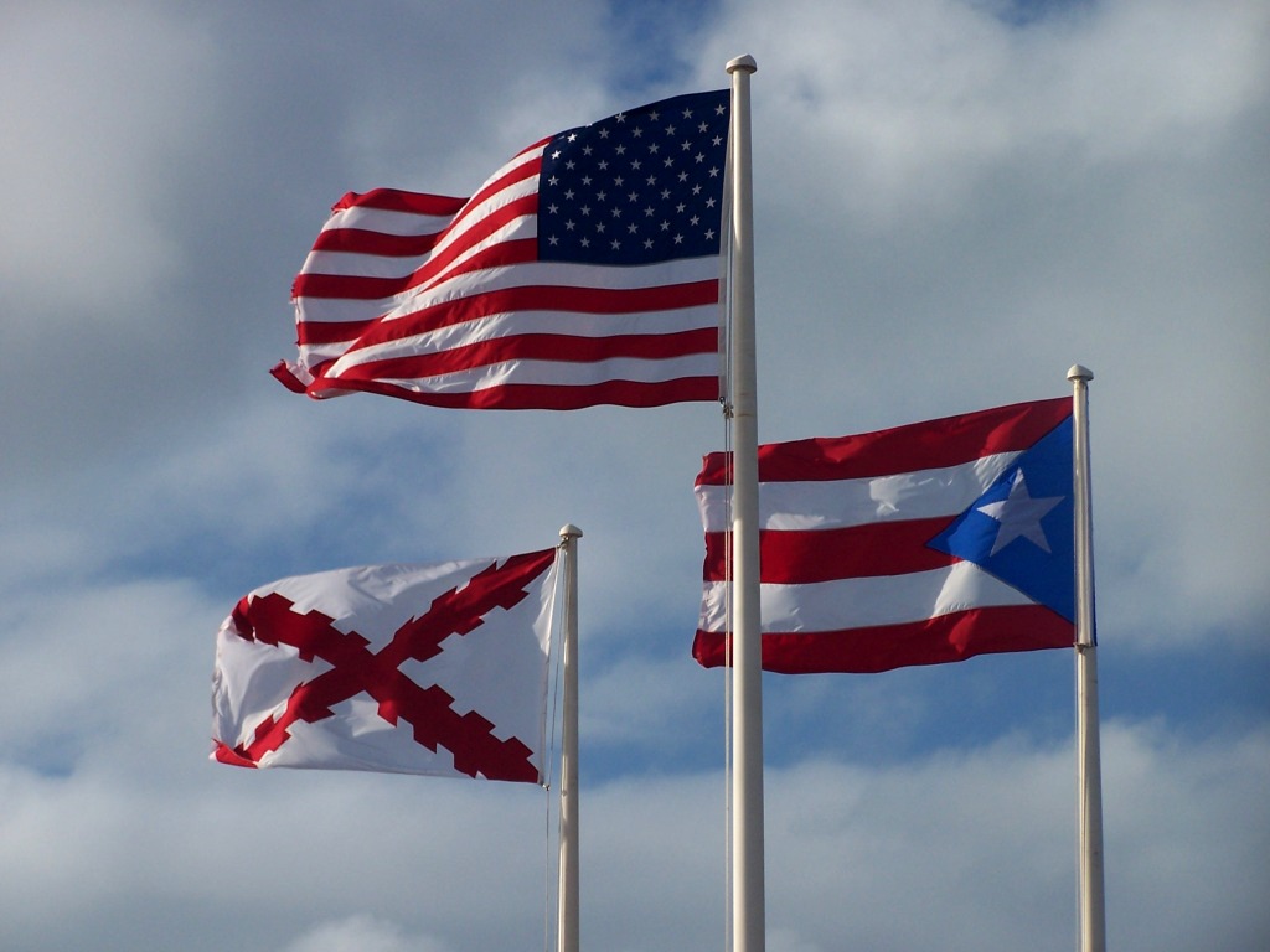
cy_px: 476
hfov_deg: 14.2
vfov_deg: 10.7
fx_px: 5100
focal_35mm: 139
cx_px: 635
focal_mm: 23.1
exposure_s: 1/500
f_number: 3.2
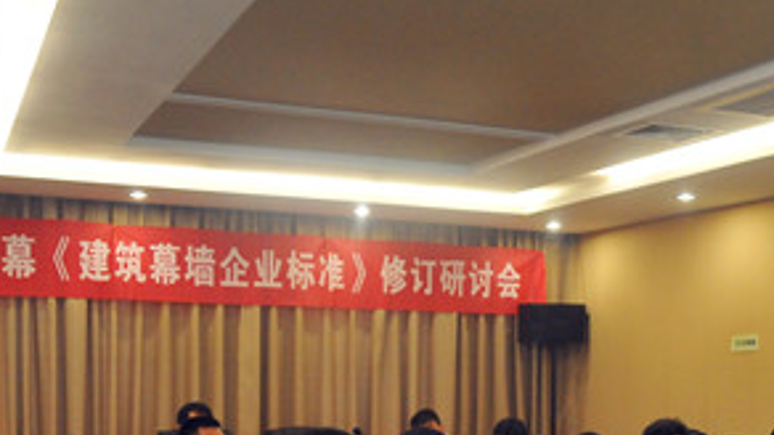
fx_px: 2113
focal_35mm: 103
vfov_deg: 11.6
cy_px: 477
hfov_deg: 20.6
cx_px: 586
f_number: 4.5
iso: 1250
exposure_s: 1/80
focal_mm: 32
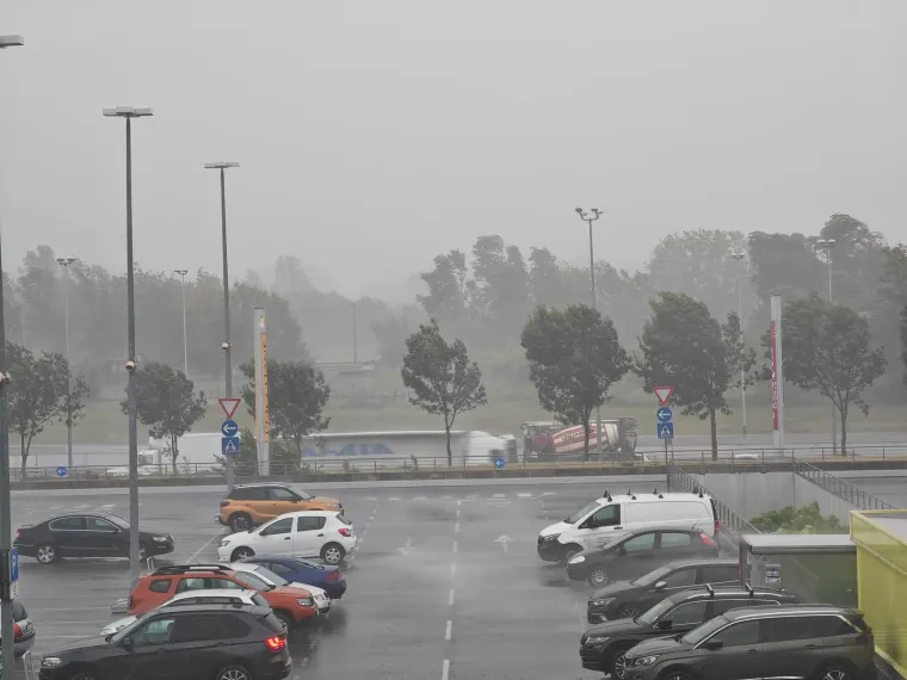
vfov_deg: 15.6
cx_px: 454
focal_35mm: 95
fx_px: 2489
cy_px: 340
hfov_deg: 20.7
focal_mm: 14.92
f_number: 3
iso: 261
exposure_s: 1/33.3
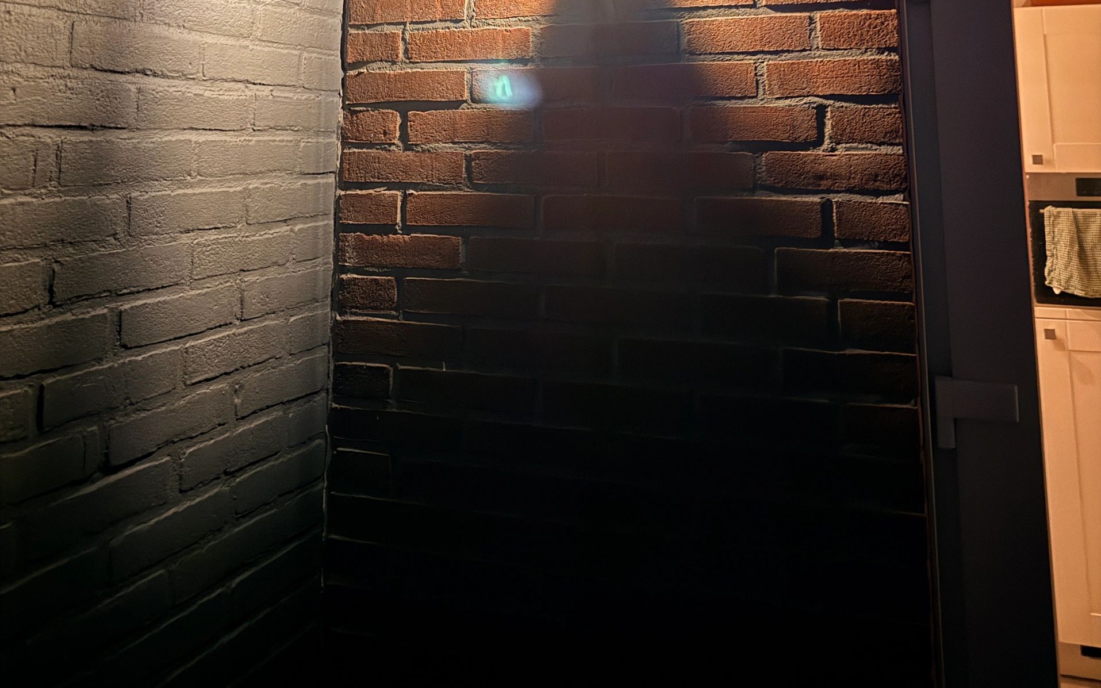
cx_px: 551
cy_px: -20
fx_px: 1020
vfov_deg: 33.6
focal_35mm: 34
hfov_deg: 56.7
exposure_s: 1/5
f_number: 1.78
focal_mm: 6.76
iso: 1000
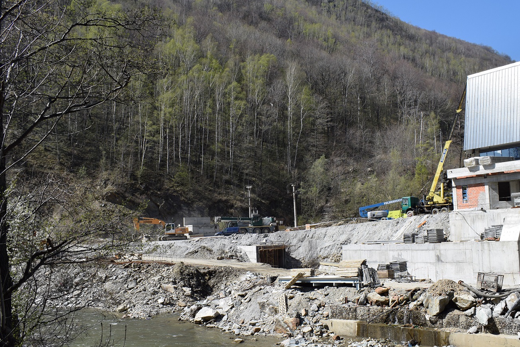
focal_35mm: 35
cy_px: 190
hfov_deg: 54.4
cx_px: 284
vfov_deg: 37.8
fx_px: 506
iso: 200
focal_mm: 18
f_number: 10
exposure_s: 1/400
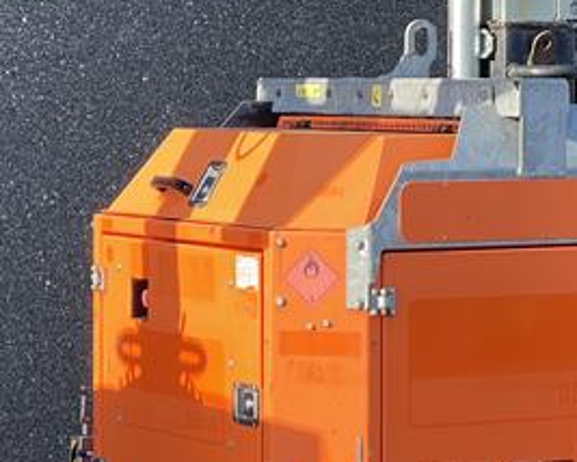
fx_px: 3196
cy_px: 173
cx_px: 415
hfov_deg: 10.3
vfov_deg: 8.3
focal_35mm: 187
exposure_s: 1/165
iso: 20
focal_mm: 7.5
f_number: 2.2
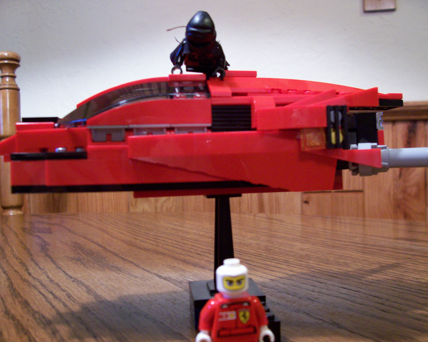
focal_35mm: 36
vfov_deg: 41.2
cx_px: 218
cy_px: 170
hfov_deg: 50.3
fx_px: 456
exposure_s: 1/8
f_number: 2.7
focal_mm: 5.6
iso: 160
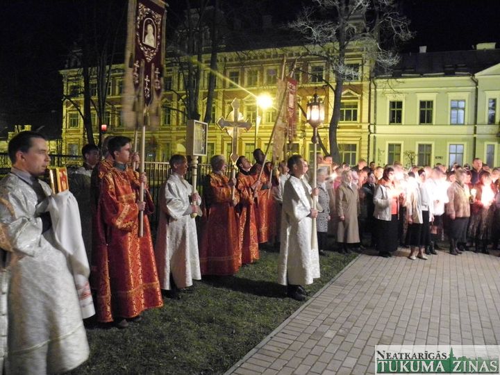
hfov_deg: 63.4
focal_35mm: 28
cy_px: 188
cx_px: 250
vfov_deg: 49.7
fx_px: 404
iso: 1600
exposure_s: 1/2.5
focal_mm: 6
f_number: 2.8
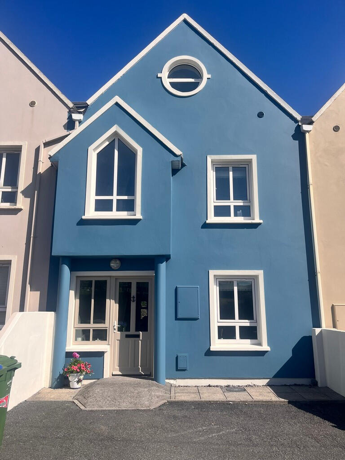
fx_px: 346
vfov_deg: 67.3
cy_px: 230
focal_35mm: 26
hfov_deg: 53.1
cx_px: 172
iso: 50
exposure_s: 1/4484
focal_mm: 5.1
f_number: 1.6
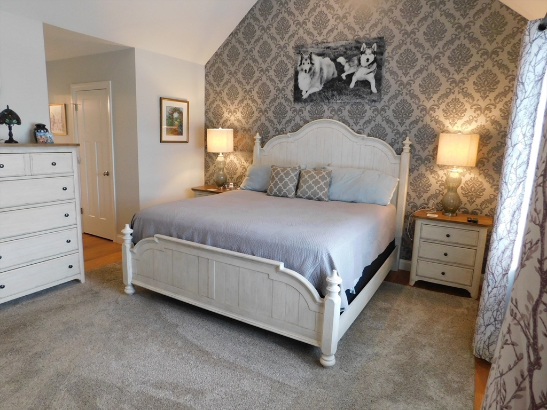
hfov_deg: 73.9
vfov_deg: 58.9
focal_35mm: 23
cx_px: 274
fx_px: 363
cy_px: 205
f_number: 3
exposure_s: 1/30
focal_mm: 4
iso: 280
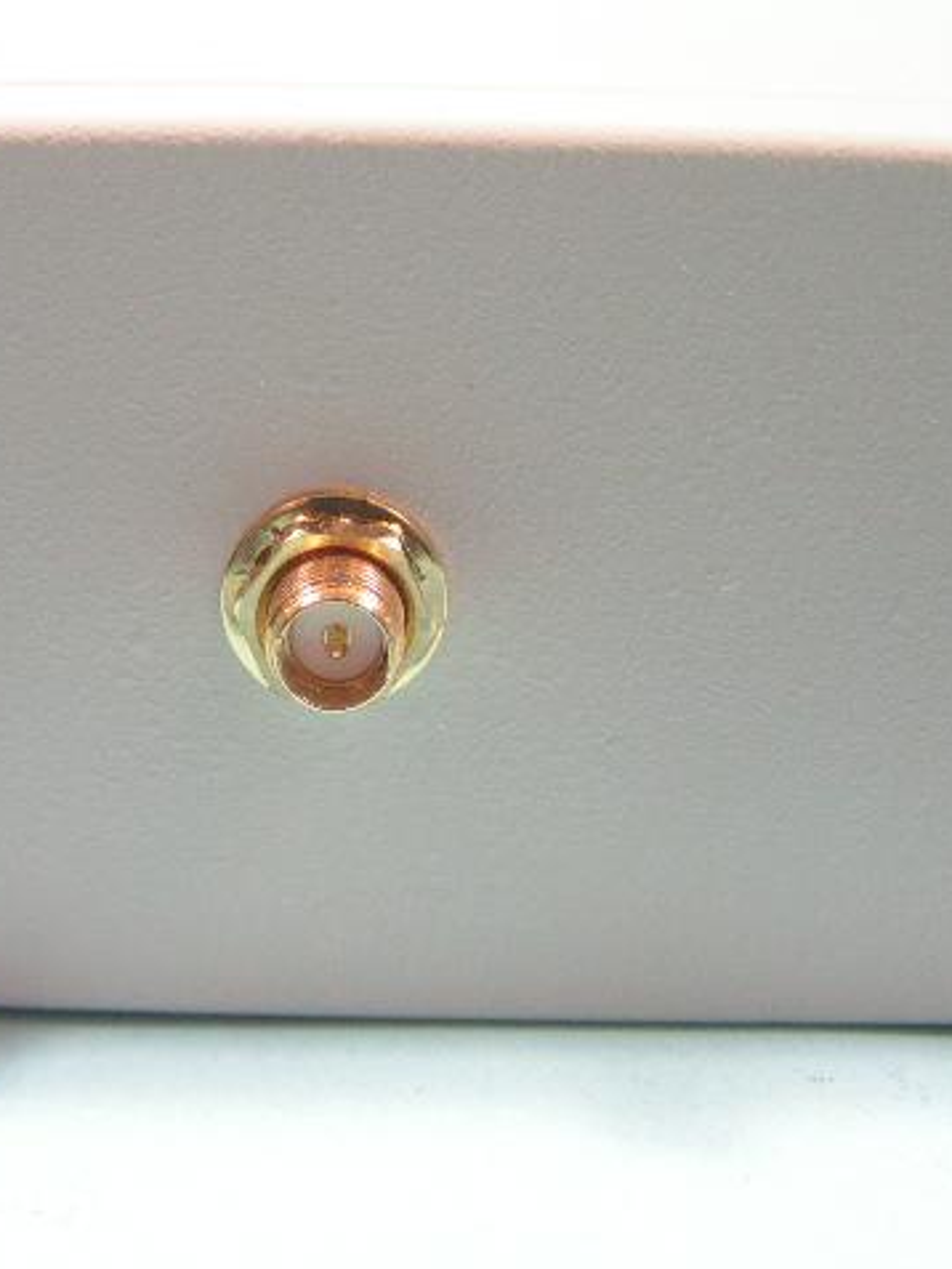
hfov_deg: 24.7
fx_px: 2163
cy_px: 636
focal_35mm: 59
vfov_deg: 32.7
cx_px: 346
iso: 200
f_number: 2.8
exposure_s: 1/50
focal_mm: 7.4
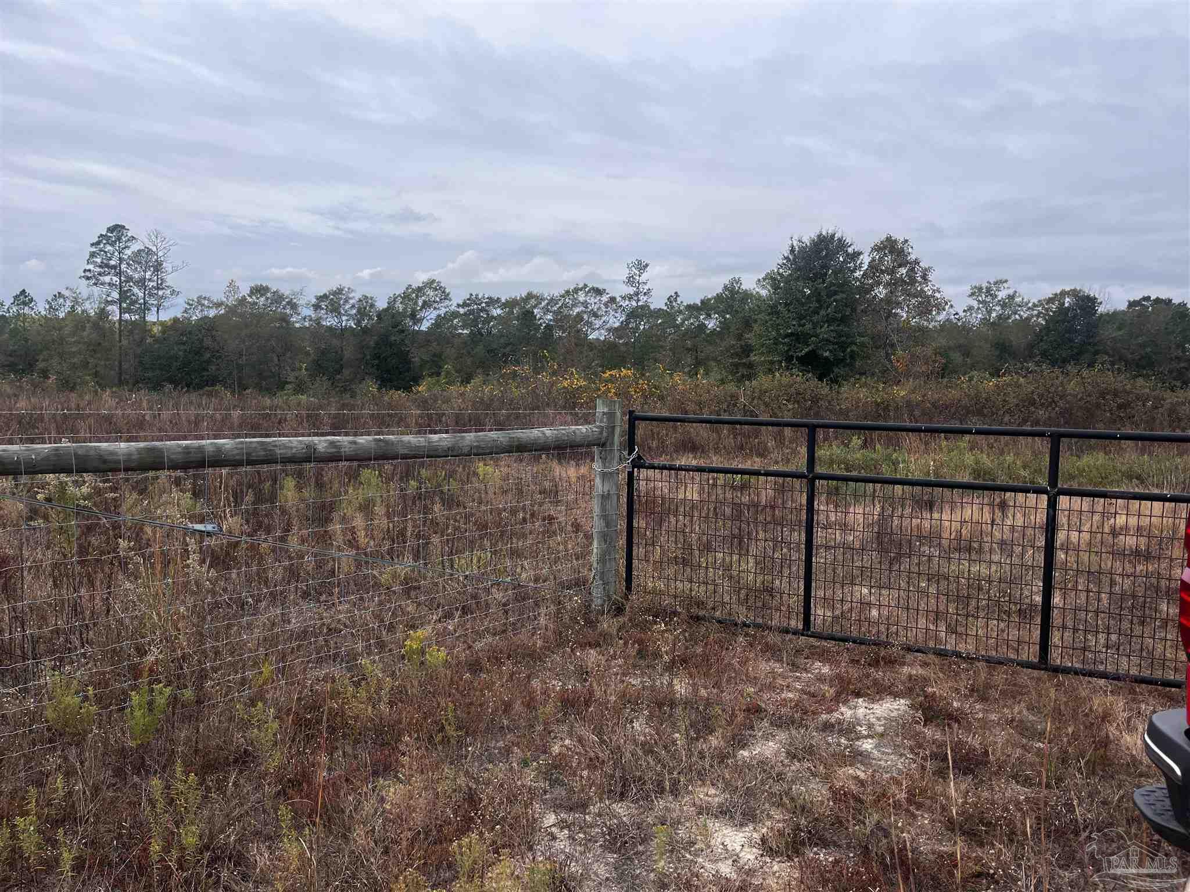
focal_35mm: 26
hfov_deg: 67.3
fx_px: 894
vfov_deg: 53.1
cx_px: 595
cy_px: 446
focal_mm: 5.1
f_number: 1.6
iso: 50
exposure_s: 1/3215
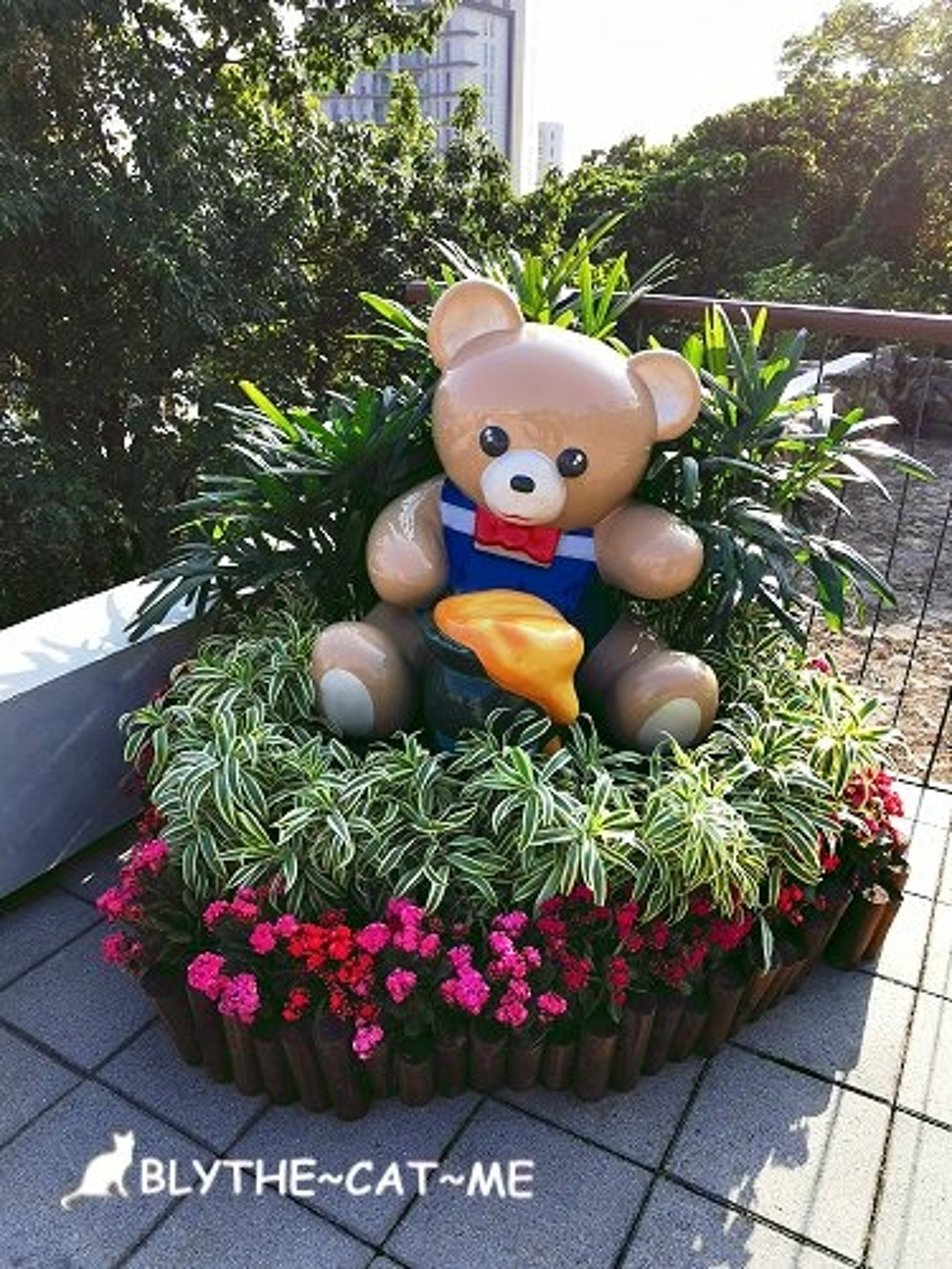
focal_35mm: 22
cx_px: 476
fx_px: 807
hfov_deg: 61.1
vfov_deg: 76.4
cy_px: 634
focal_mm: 2.26
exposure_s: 1/388
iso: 50
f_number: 2.2
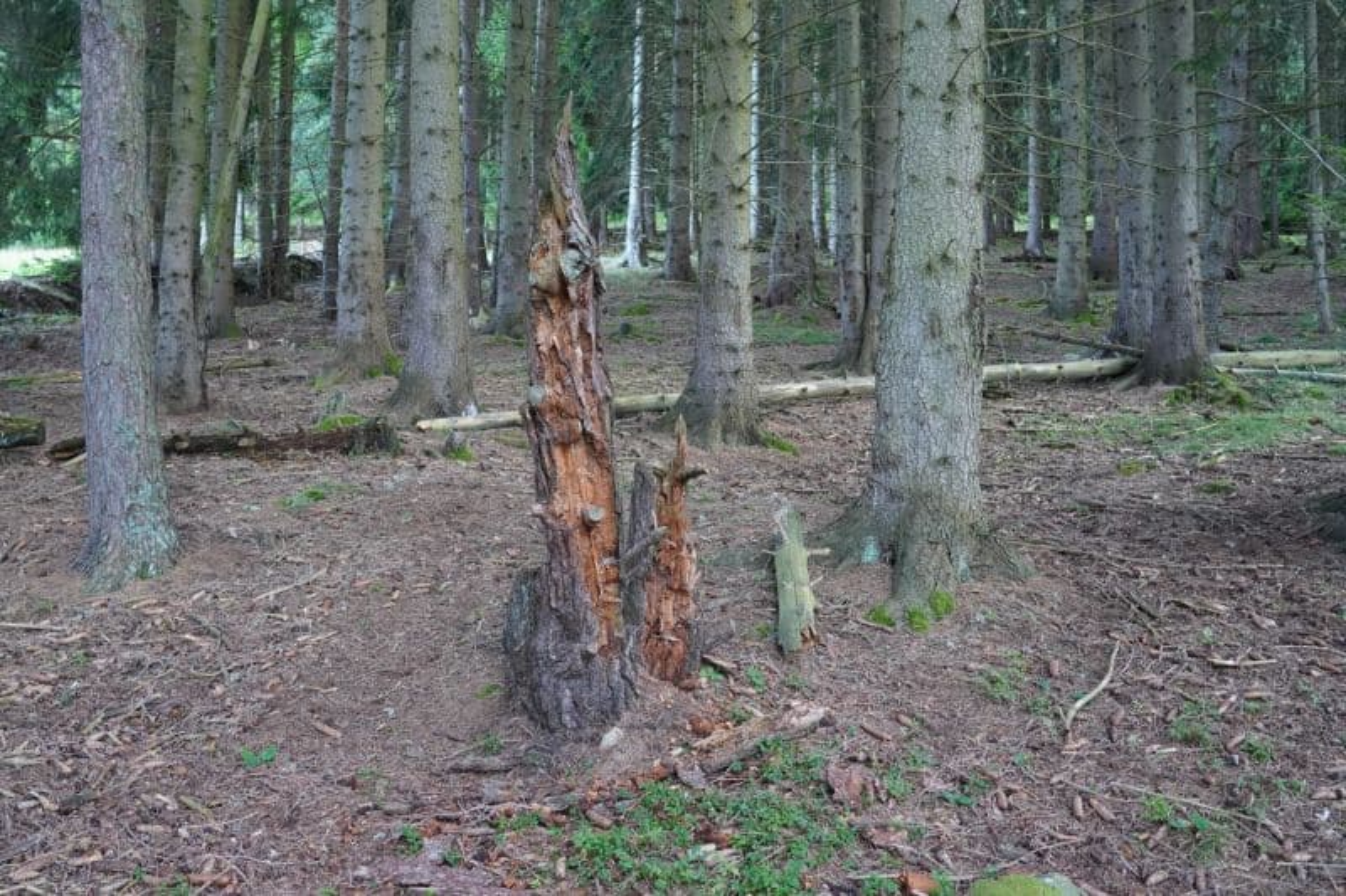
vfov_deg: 36.9
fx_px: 1346
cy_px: 448
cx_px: 673
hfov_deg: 53.1
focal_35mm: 36
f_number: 4
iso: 1600
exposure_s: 1/40
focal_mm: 24
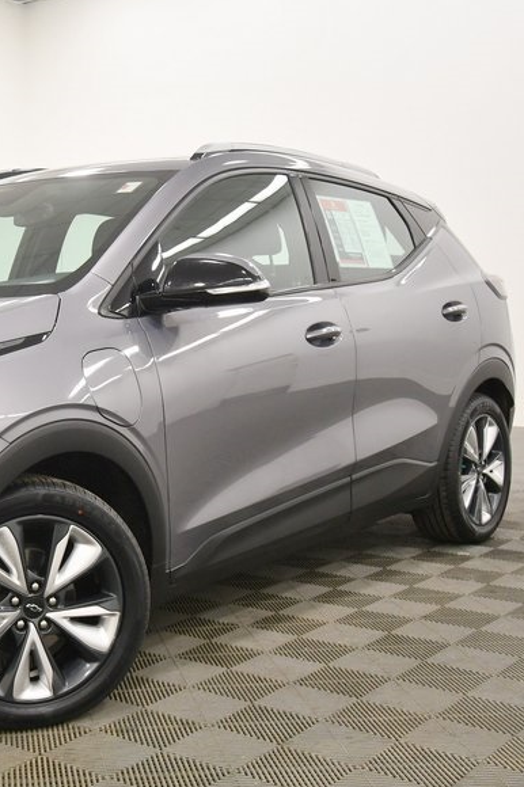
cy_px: 415
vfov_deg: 37.5
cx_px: 35
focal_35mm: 53
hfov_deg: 24.6
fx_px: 1158
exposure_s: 1/125
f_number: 5.6
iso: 1000
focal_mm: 20
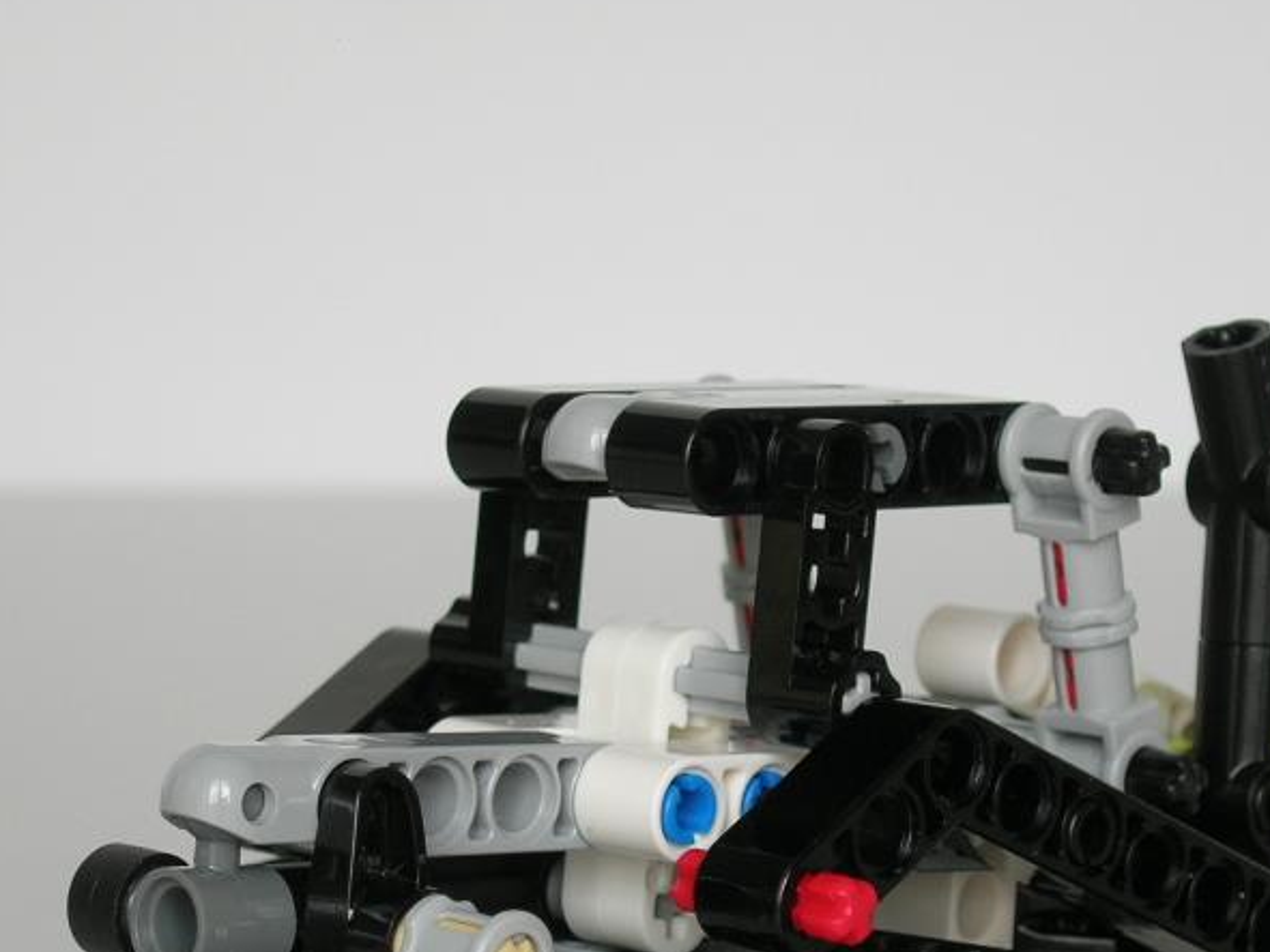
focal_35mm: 142
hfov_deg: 13.9
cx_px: 711
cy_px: 761
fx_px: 5209
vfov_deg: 10.4
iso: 64
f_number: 4
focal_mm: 17
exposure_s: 1/29.5
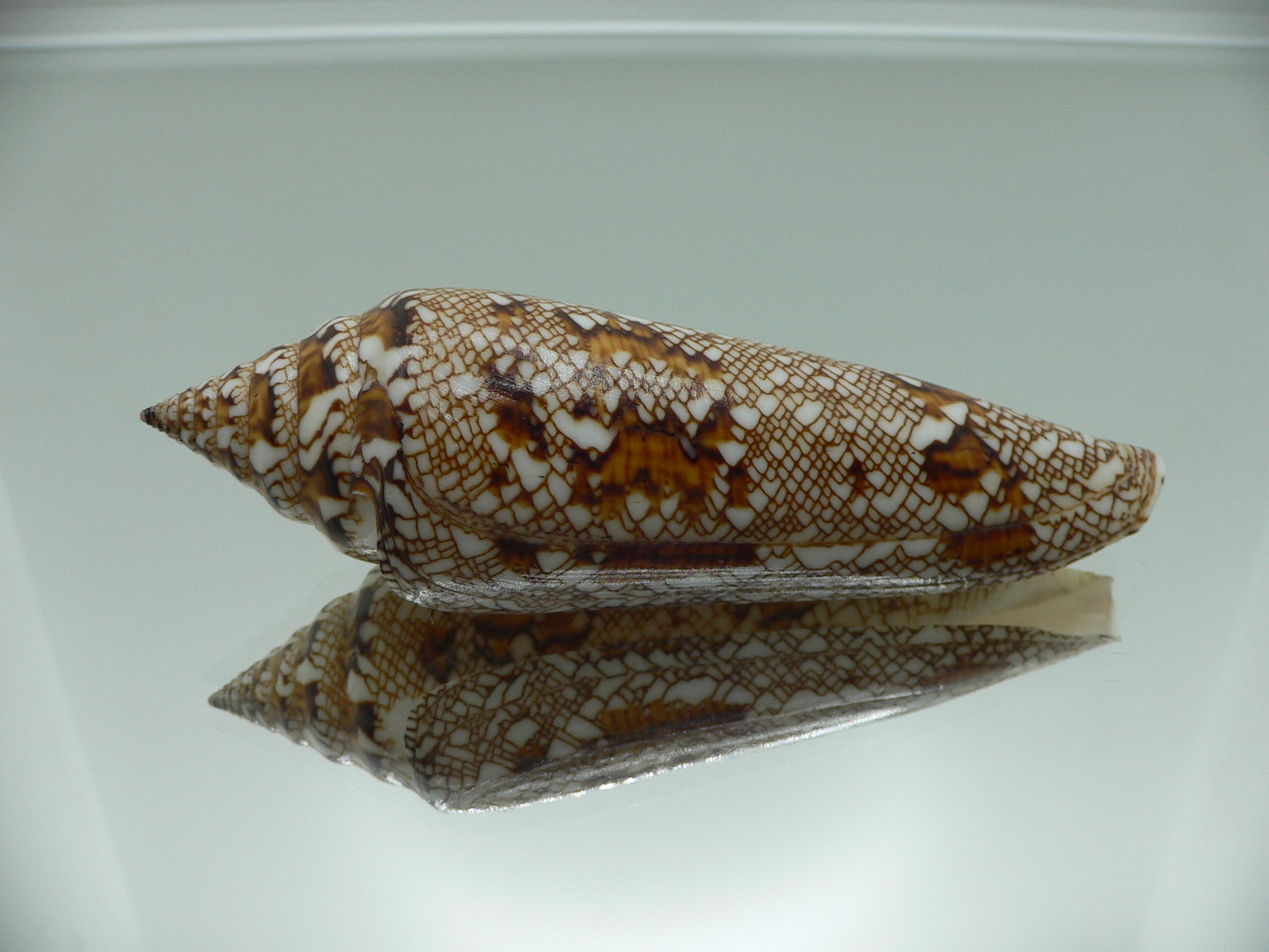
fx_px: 1283
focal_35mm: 35
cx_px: 634
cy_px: 476
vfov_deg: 40.7
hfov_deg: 52.6
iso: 80
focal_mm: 4.6
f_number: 2.8
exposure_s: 1/80
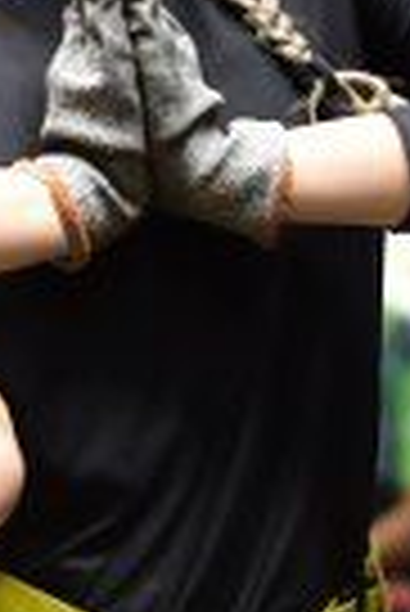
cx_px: 36
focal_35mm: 354
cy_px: 549
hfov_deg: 3.9
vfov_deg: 5.8
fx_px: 6032
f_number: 2.2
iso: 640
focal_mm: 50
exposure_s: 1/80
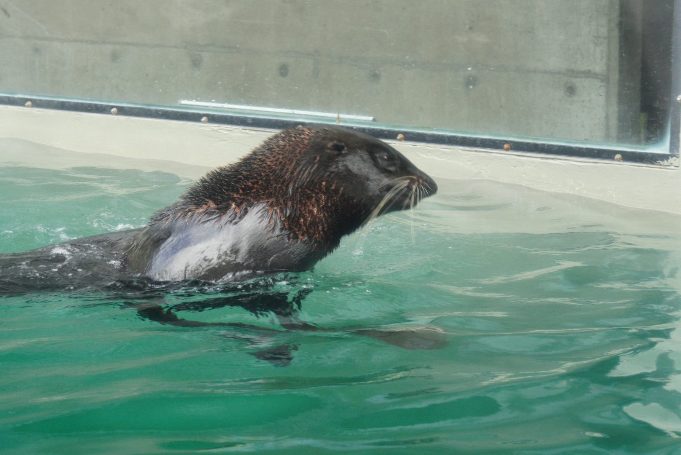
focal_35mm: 135
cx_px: 340
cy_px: 228
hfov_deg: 15.2
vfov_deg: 10.2
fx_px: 2555
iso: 1000
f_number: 11
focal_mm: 90
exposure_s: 1/80
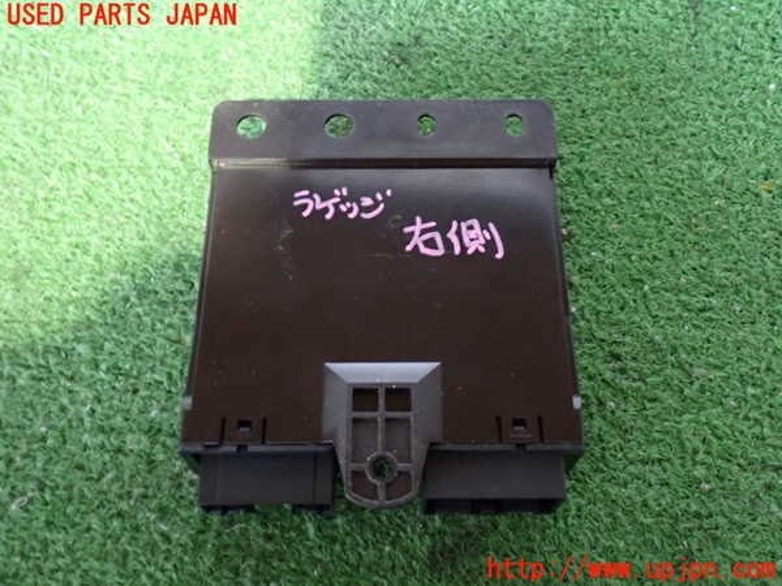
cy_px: 293
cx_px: 391
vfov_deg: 39.7
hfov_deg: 51.4
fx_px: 813
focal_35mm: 36
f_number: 2.5
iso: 800
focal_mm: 6.37
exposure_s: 1/10
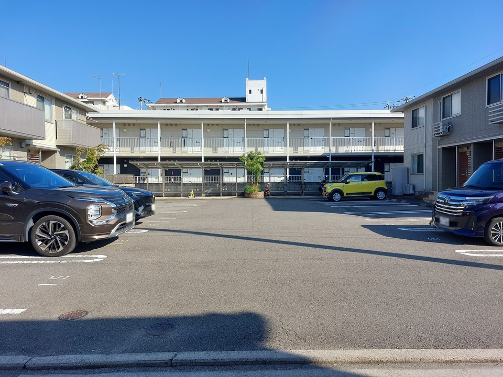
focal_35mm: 24
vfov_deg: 56.8
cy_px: 188
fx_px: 349
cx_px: 252
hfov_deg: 71.6
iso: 25
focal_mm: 5.23
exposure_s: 1/830
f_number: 1.8
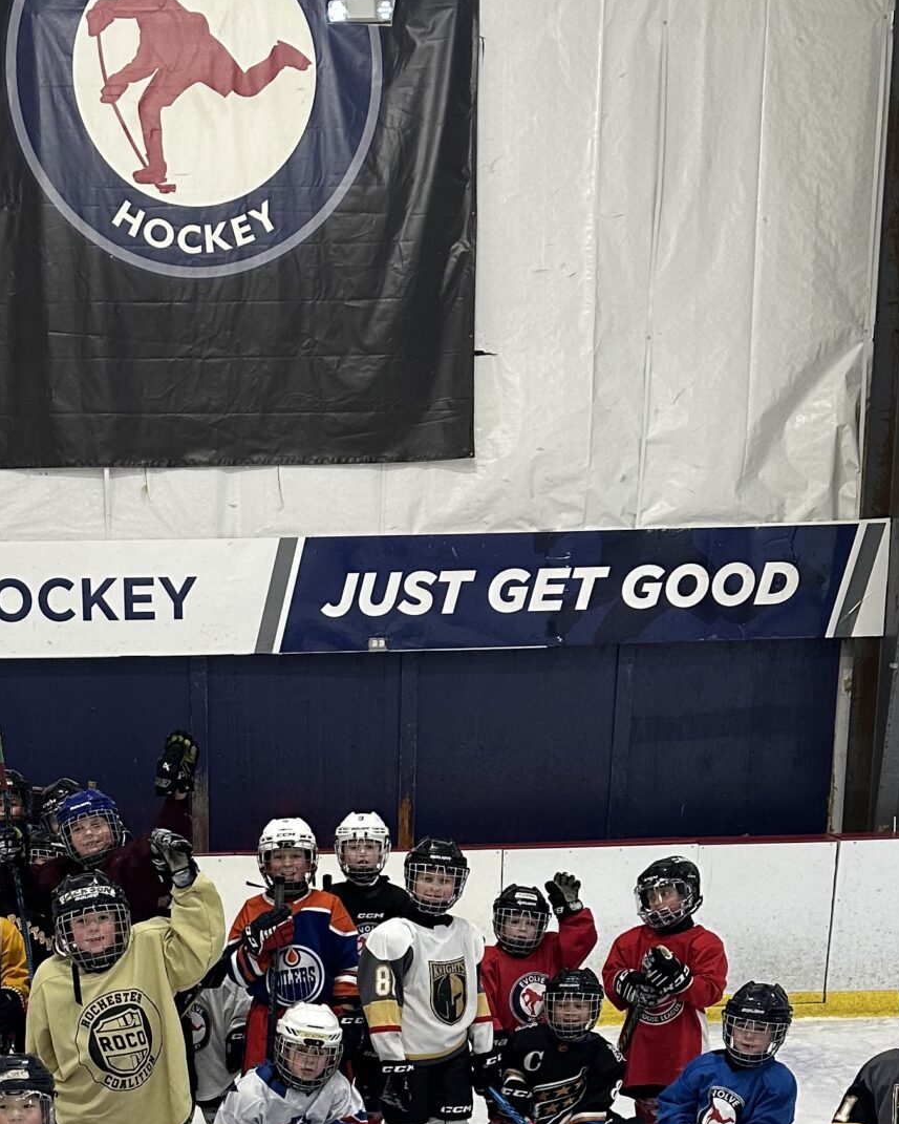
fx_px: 1862
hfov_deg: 26.6
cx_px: 184
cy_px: 1119
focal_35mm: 56
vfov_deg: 31.1
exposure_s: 1/120
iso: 160
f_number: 1.78
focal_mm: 6.86
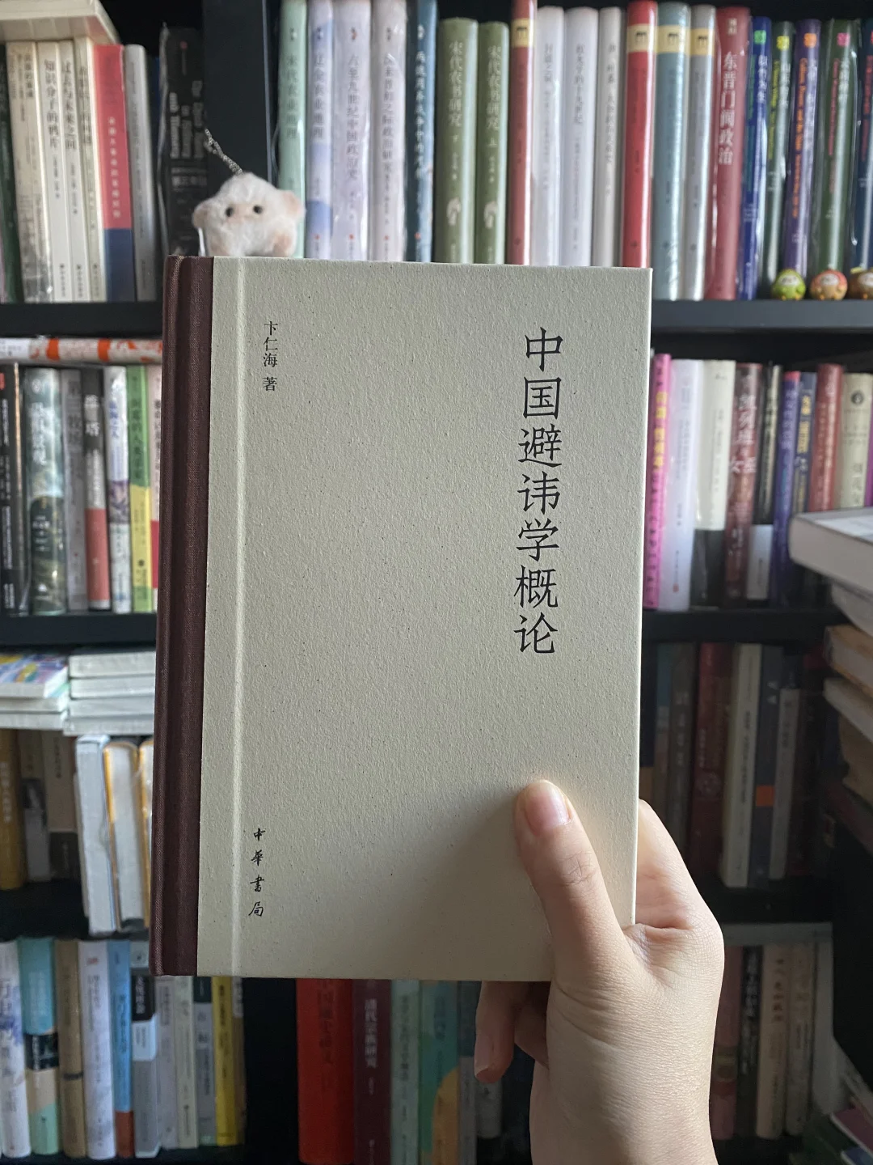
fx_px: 874
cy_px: 582
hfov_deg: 53.1
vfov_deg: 67.3
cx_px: 436
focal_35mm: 26
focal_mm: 4.25
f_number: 1.8
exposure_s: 1/60
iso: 320
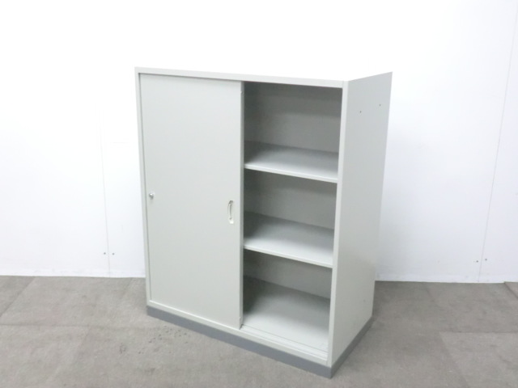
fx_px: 569
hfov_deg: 49.0
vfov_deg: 37.7
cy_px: 194
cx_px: 259
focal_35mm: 38
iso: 800
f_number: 3.9
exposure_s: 1/30
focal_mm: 6.9
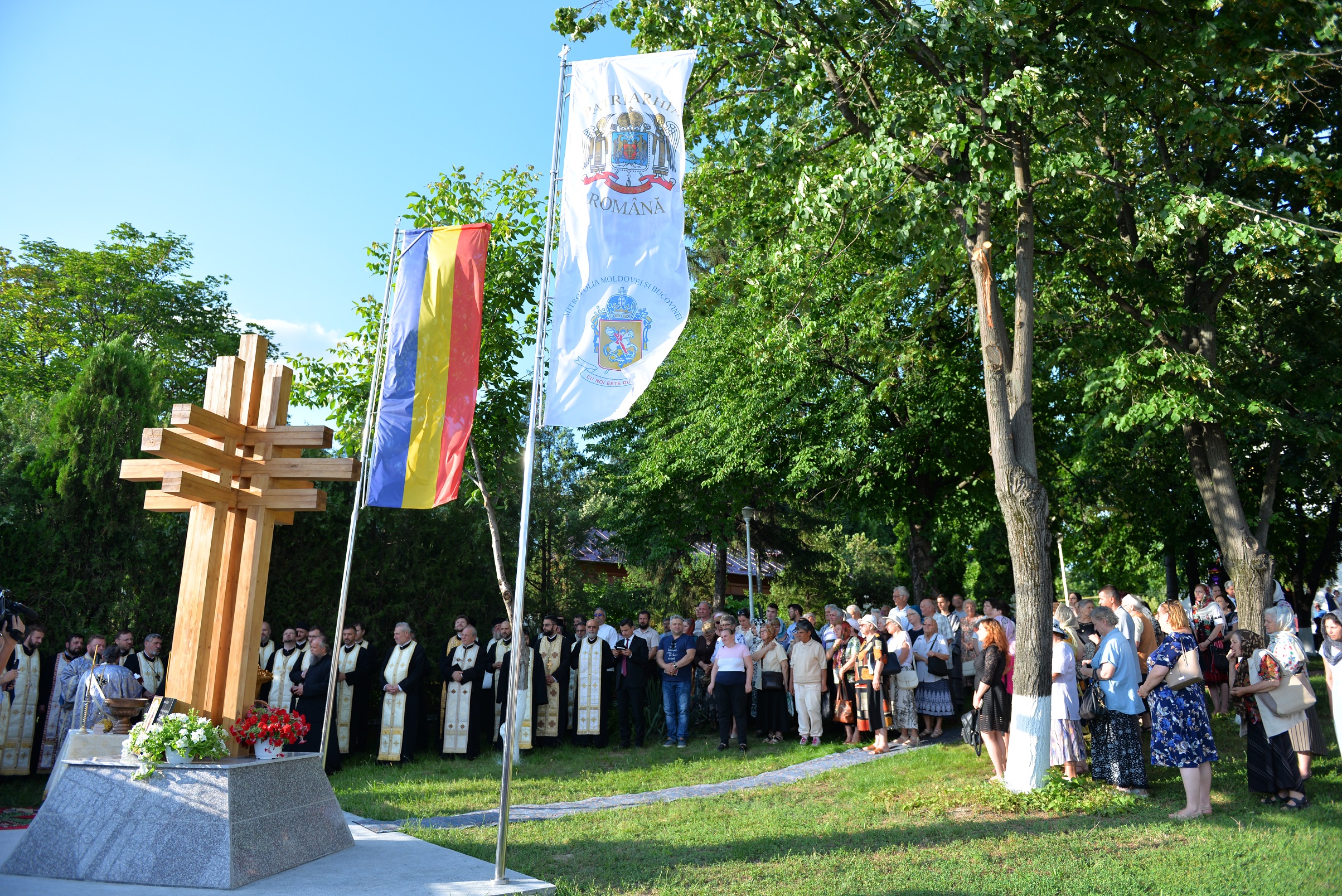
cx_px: 671
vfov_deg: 53.2
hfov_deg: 73.7
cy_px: 448
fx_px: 895
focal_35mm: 24
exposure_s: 1/1250
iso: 250
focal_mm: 24
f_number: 2.8
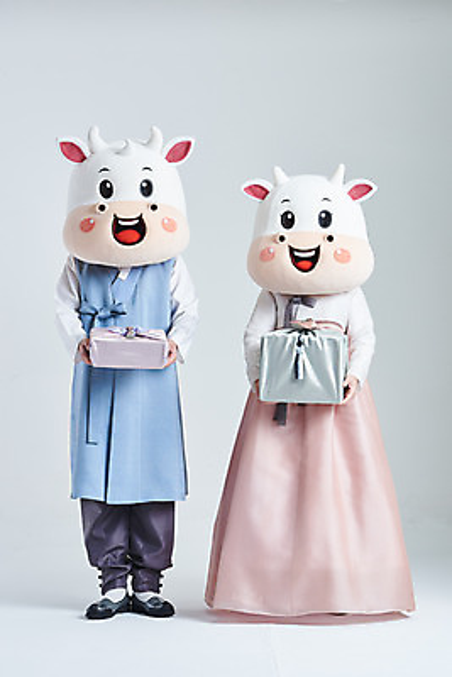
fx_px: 1317
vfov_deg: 28.8
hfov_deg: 19.5
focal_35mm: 70
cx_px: 226
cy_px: 338
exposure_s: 1/125
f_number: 13
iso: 100
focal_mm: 70
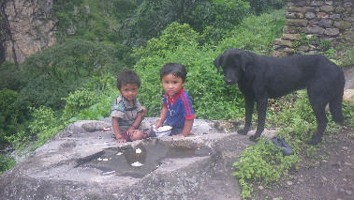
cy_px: 102
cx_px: 179
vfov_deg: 37.8
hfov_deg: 62.6
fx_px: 291
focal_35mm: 31
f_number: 3.5
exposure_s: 1/80
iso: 50
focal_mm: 5
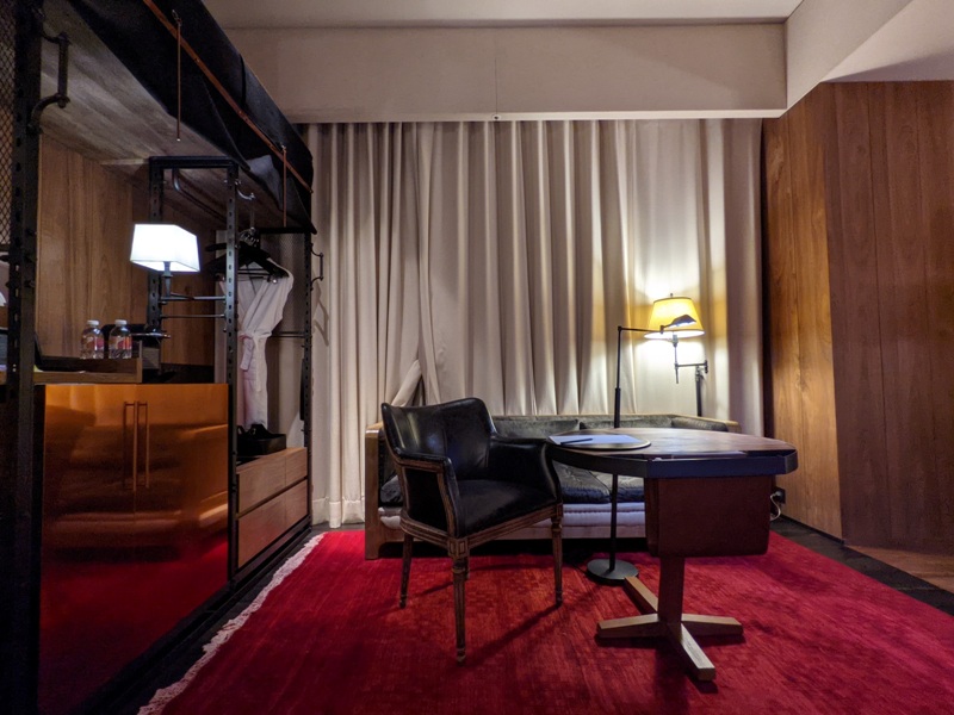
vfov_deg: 78.1
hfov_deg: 94.5
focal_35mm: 16
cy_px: 358
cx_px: 477
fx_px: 441
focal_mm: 2.22
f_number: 2.2
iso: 193
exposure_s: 1/24
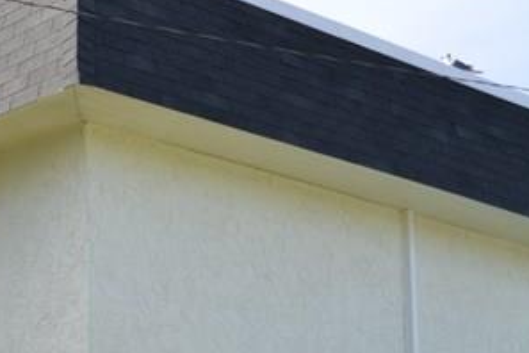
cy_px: 456
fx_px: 1660
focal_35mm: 113
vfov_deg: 11.8
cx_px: -134
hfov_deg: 17.2
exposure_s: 1/160
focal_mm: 28
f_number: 6.3
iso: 100
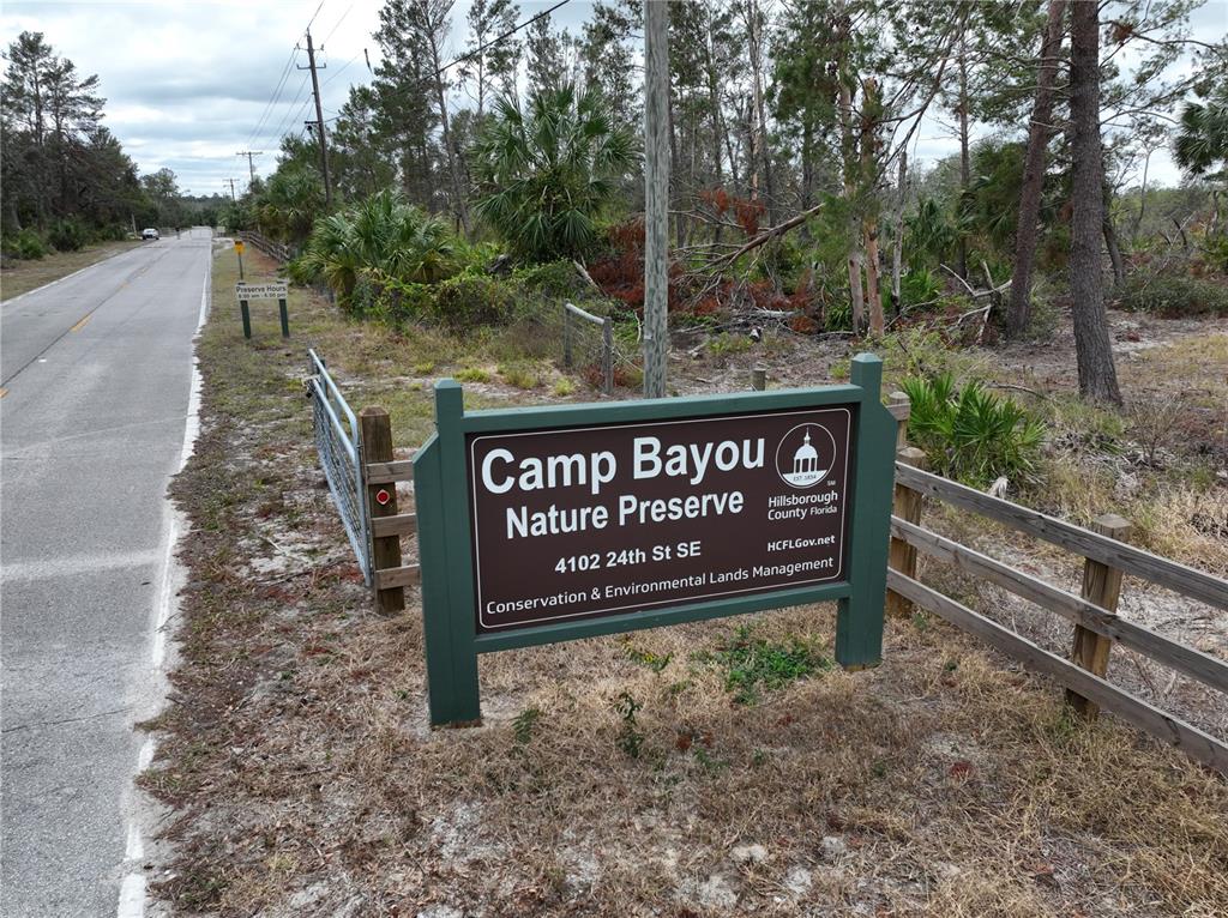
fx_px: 851
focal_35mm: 24
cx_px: 614
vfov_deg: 56.7
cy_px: 459
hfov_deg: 71.6
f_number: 3.5
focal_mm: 12.29
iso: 200
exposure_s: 1/320
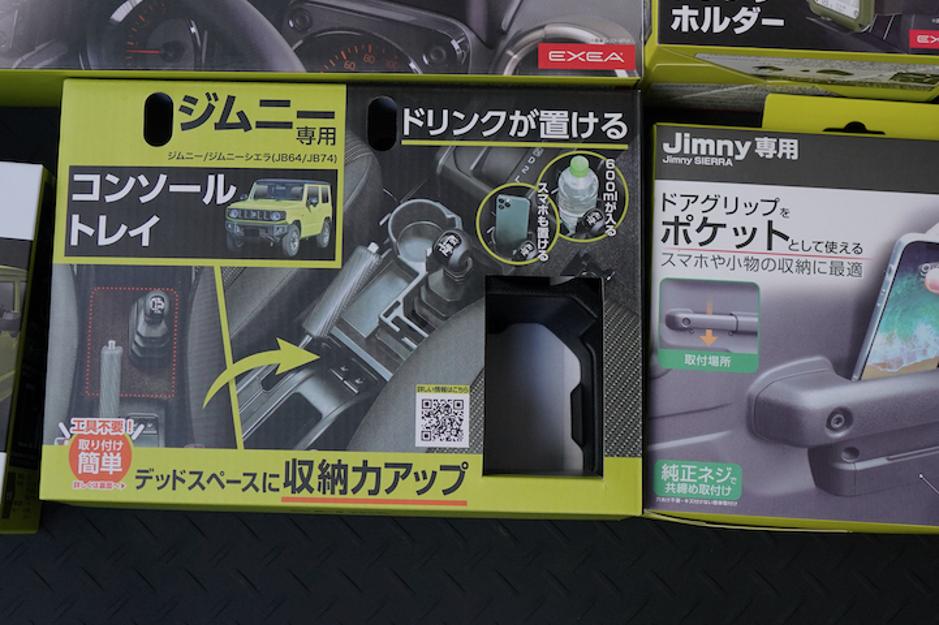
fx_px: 1773
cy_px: 201
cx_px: 374
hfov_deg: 29.6
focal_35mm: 68
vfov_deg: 19.9
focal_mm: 35
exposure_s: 1/500
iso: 1600
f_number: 3.5
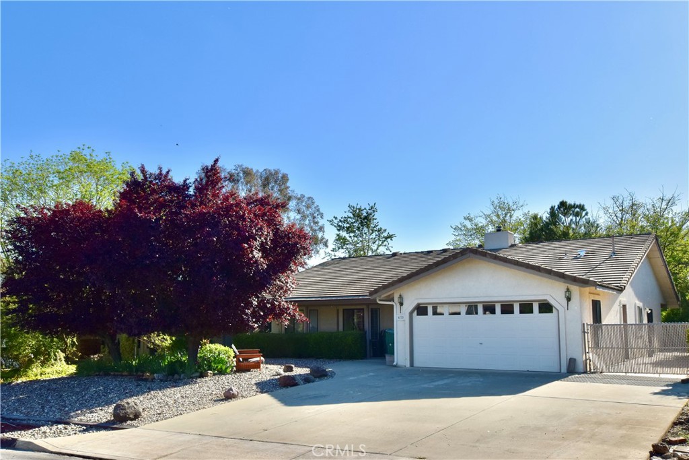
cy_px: 230
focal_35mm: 30
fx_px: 574
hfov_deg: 61.9
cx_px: 344
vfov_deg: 43.6
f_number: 11
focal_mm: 20
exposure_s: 1/400
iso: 400
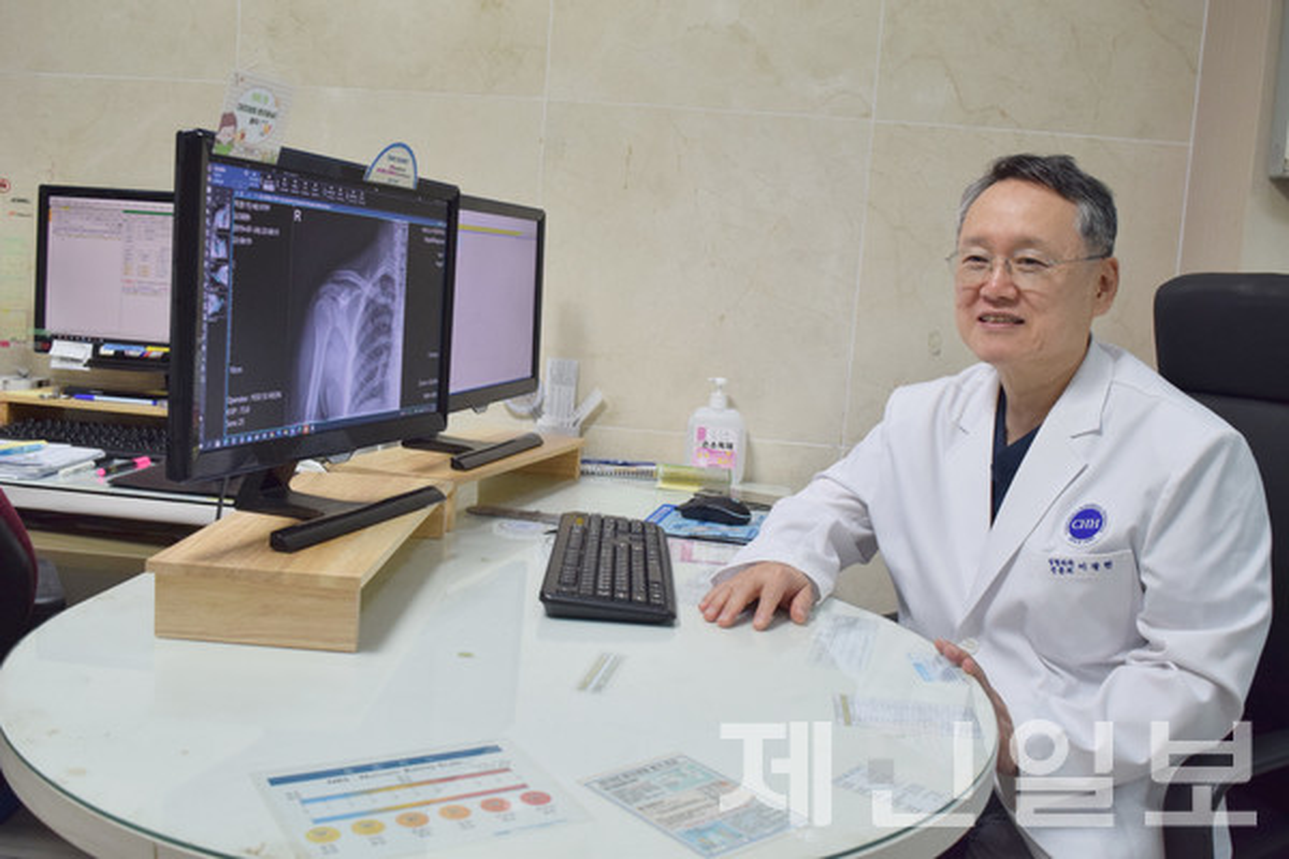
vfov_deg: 40.0
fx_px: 1181
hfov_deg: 57.2
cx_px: 644
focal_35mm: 33
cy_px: 430
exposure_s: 1/200
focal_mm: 22
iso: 1000
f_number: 7.1
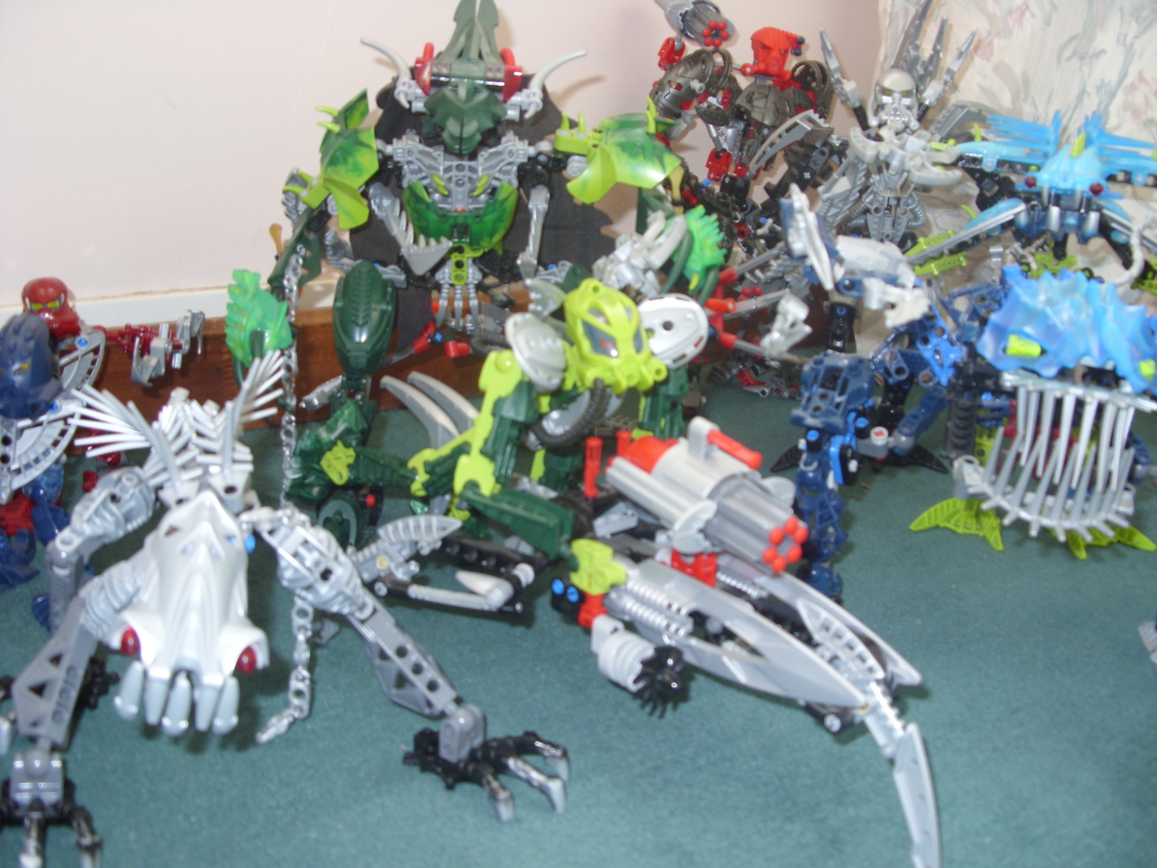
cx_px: 578
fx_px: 1270
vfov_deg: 37.7
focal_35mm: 38
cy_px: 434
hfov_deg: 49.0
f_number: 2.8
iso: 50
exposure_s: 1/30
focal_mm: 6.3
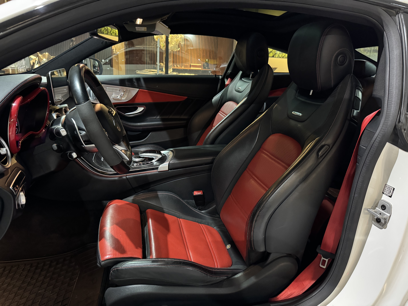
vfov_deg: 56.8
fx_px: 283
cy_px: 153
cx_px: 204
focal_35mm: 24
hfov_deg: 71.6
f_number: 1.78
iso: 1000
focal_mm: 6.76
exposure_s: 1/30
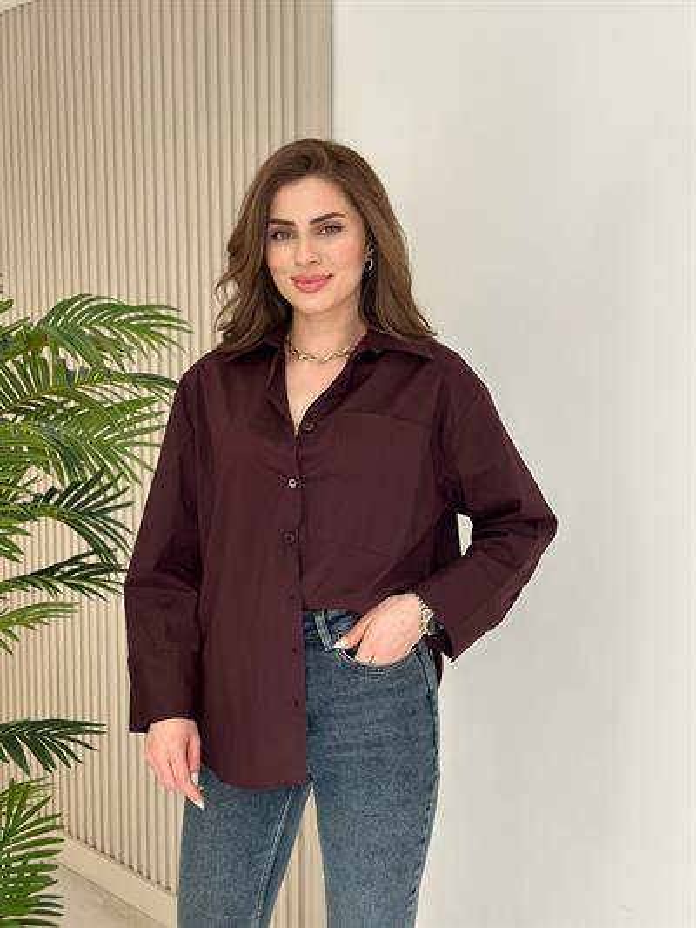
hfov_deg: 30.3
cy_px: 464
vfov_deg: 39.6
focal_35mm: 48
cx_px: 348
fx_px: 1286
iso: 80
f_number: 1.78
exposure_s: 1/284
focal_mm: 6.86
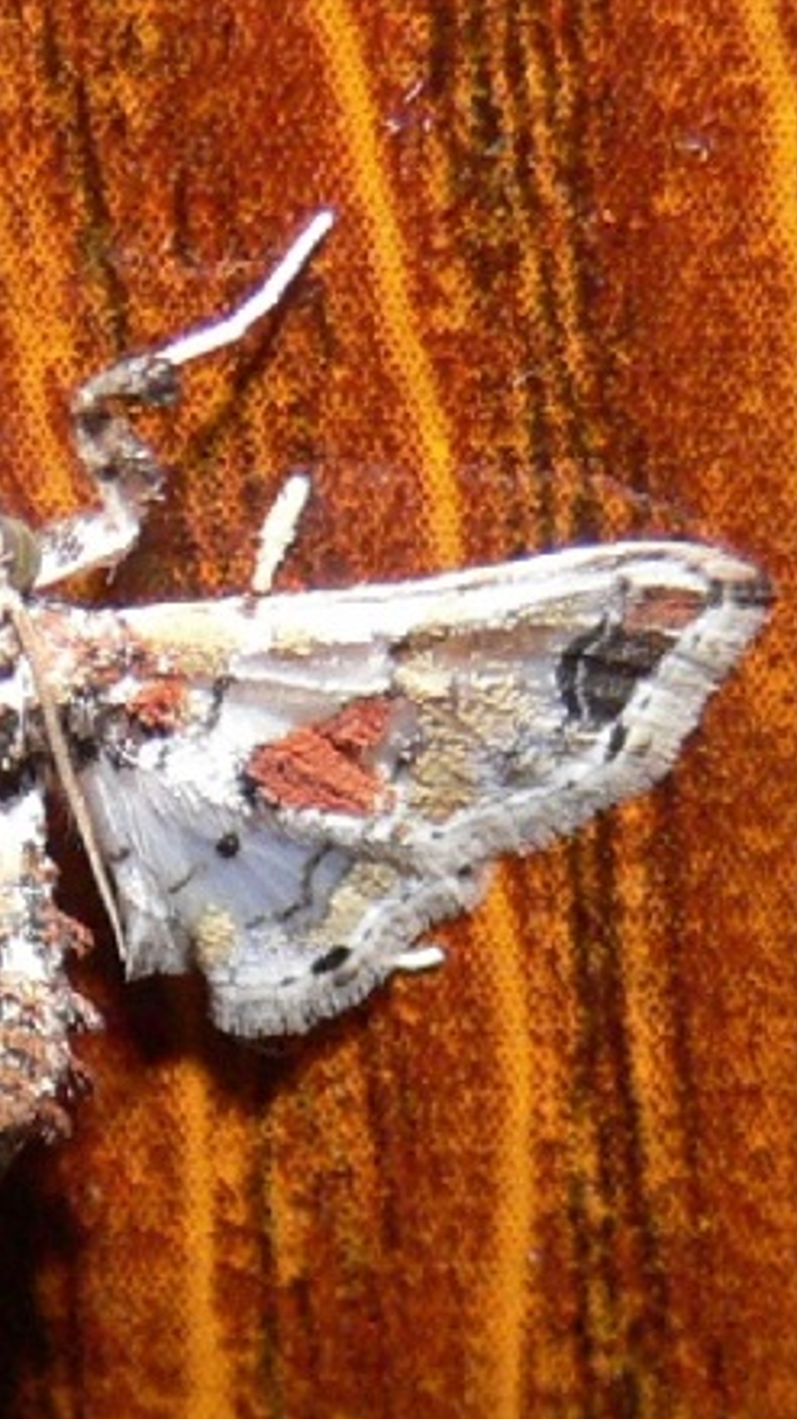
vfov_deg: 39.9
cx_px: -65
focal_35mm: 52
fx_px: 1957
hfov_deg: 21.9
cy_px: 700
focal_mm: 7.4
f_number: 4
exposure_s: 1/30
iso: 100
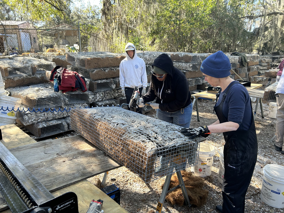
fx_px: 213
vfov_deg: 53.1
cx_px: 142
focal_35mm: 26
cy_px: 106
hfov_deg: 67.3
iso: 40
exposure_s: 1/281
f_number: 1.5
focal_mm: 5.7
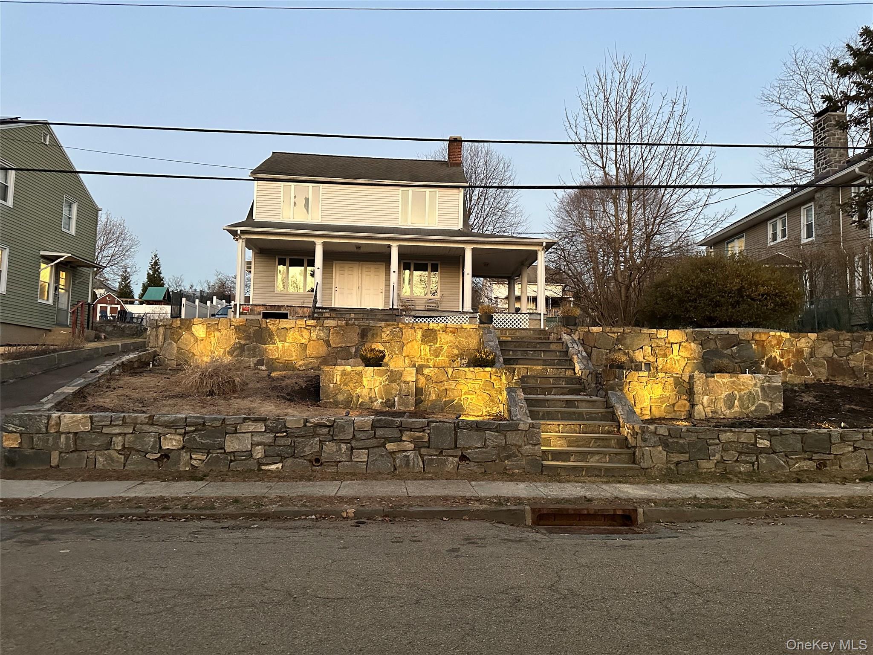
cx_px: 436
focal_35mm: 24
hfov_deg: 71.6
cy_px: 328
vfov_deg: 56.8
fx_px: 605
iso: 800
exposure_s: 1/60
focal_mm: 6.86
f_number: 1.78
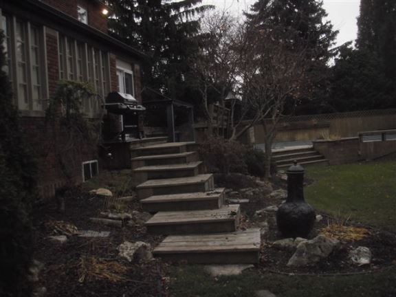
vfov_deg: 37.7
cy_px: 148
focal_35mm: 38
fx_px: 435
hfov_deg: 49.0
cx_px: 198
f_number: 3.5
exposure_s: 1/125
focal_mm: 6.7
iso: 100
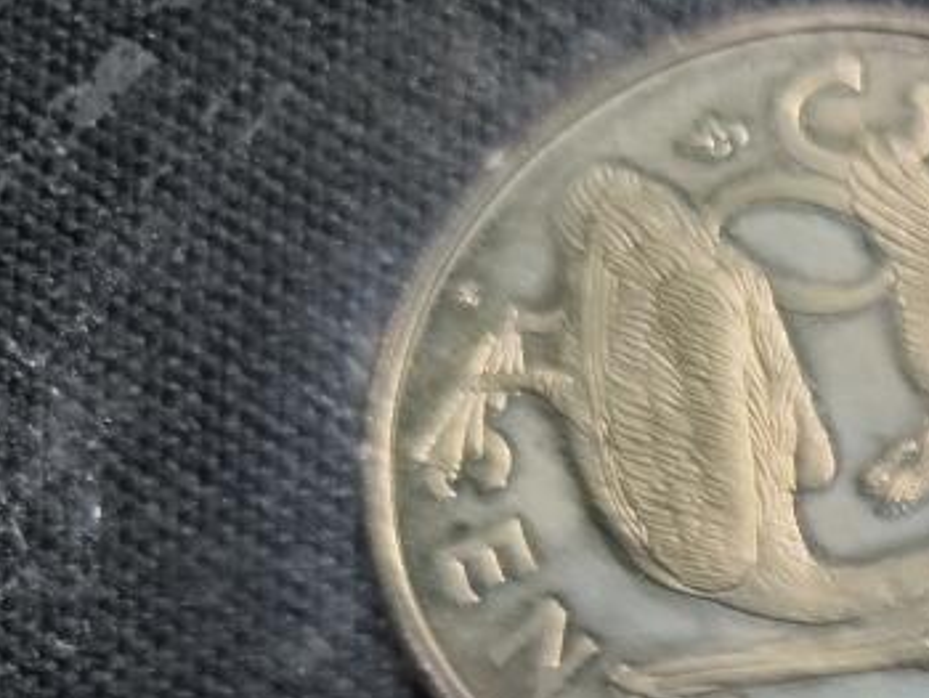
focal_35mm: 96
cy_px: 1173
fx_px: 2578
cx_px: 1826
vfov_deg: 14.0
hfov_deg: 16.1
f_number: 1.6
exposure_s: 1/100
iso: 50
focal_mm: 5.84
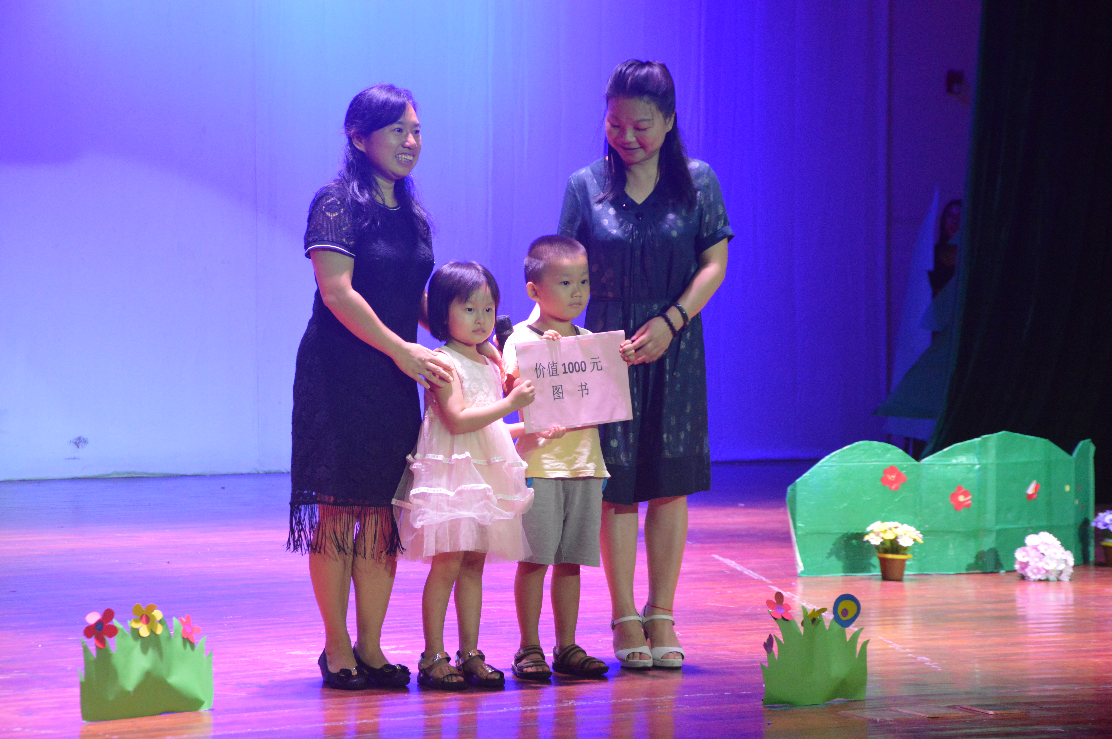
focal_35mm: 99
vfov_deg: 13.8
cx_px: 556
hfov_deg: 20.6
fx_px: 3055
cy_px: 370
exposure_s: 1/200
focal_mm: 66
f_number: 5.3
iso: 3200
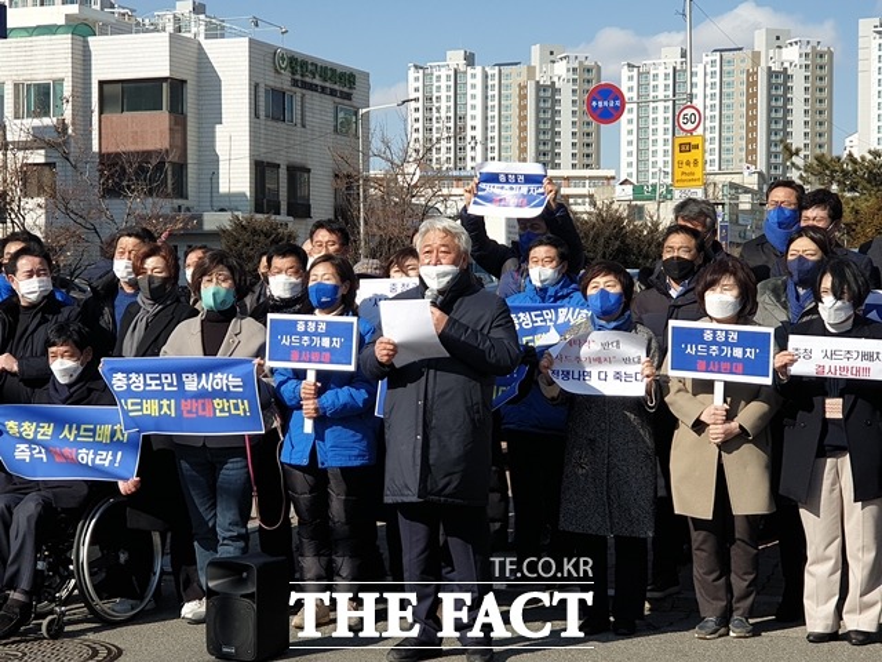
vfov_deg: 28.0
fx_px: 1325
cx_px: 441
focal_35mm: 52
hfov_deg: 36.8
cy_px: 331
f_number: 2.4
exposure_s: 1/960
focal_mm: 6
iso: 100
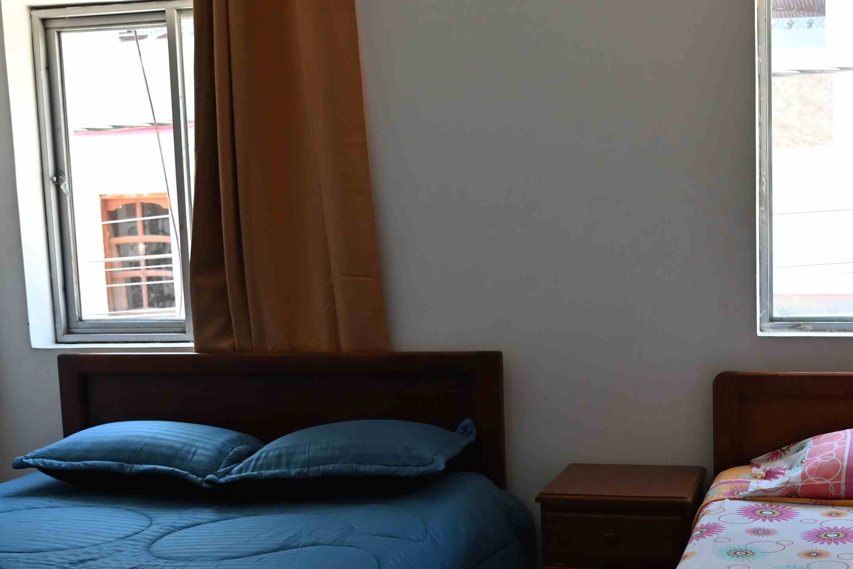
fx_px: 1185
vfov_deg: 26.6
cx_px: 636
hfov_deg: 38.6
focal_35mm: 50
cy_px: 427
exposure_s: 1/250
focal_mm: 24
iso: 400
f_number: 3.2
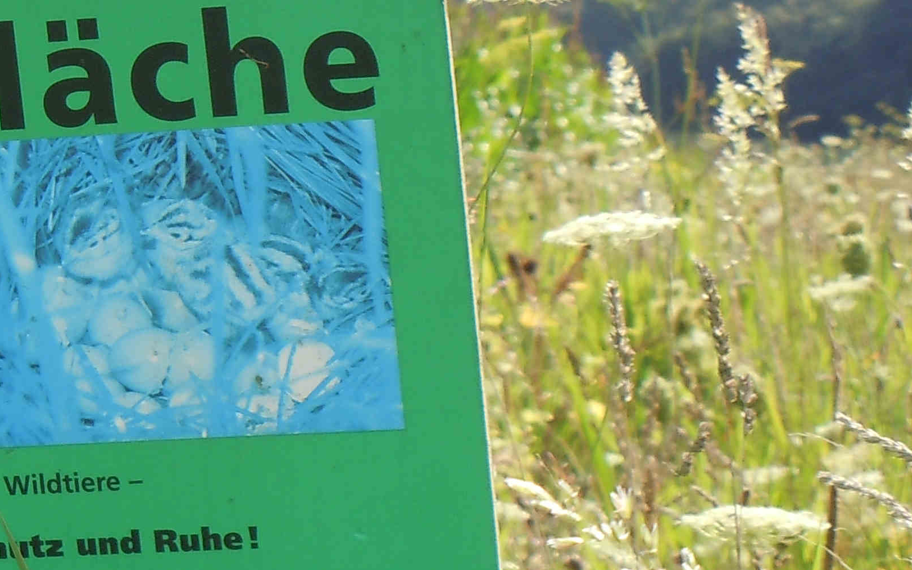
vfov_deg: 4.5
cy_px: 448
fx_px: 7233
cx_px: -142
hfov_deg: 7.2
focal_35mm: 291
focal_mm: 18.3
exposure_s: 1/250
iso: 100
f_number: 4.5
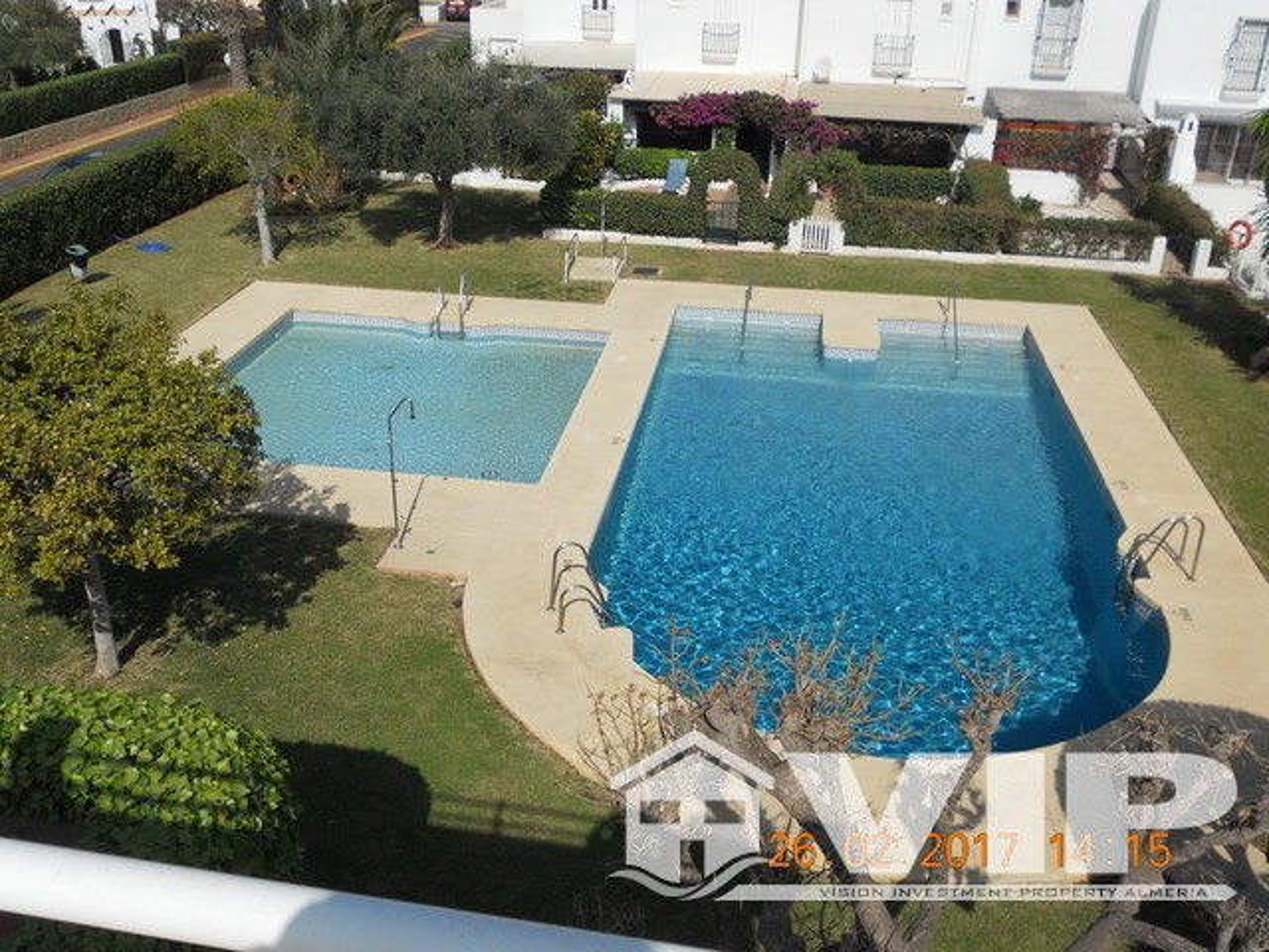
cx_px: 634
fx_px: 1173
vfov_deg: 44.2
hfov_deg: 56.8
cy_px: 476
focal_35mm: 32
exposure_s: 1/320
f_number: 8.8
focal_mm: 5.8
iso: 80
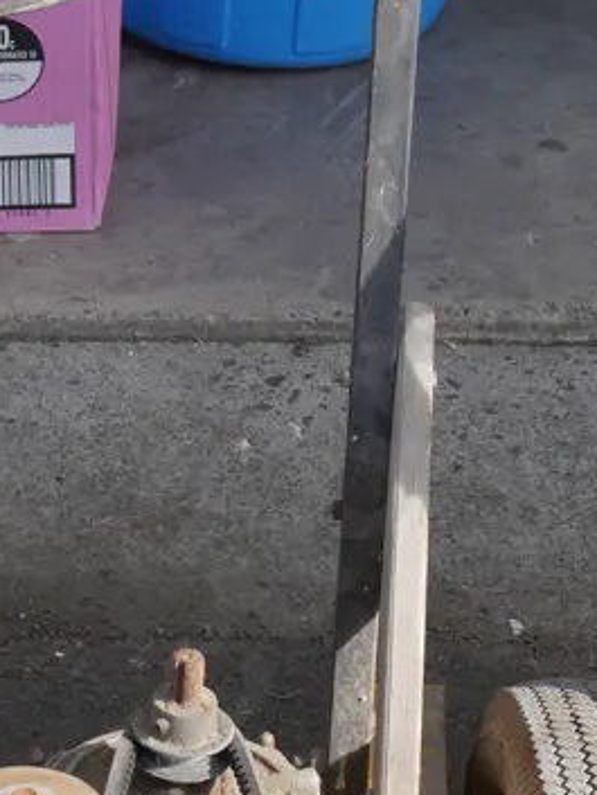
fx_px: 2666
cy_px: 752
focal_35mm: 116
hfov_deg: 12.7
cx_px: 157
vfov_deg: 16.7
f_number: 7.1
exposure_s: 1/320
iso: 200
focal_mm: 20
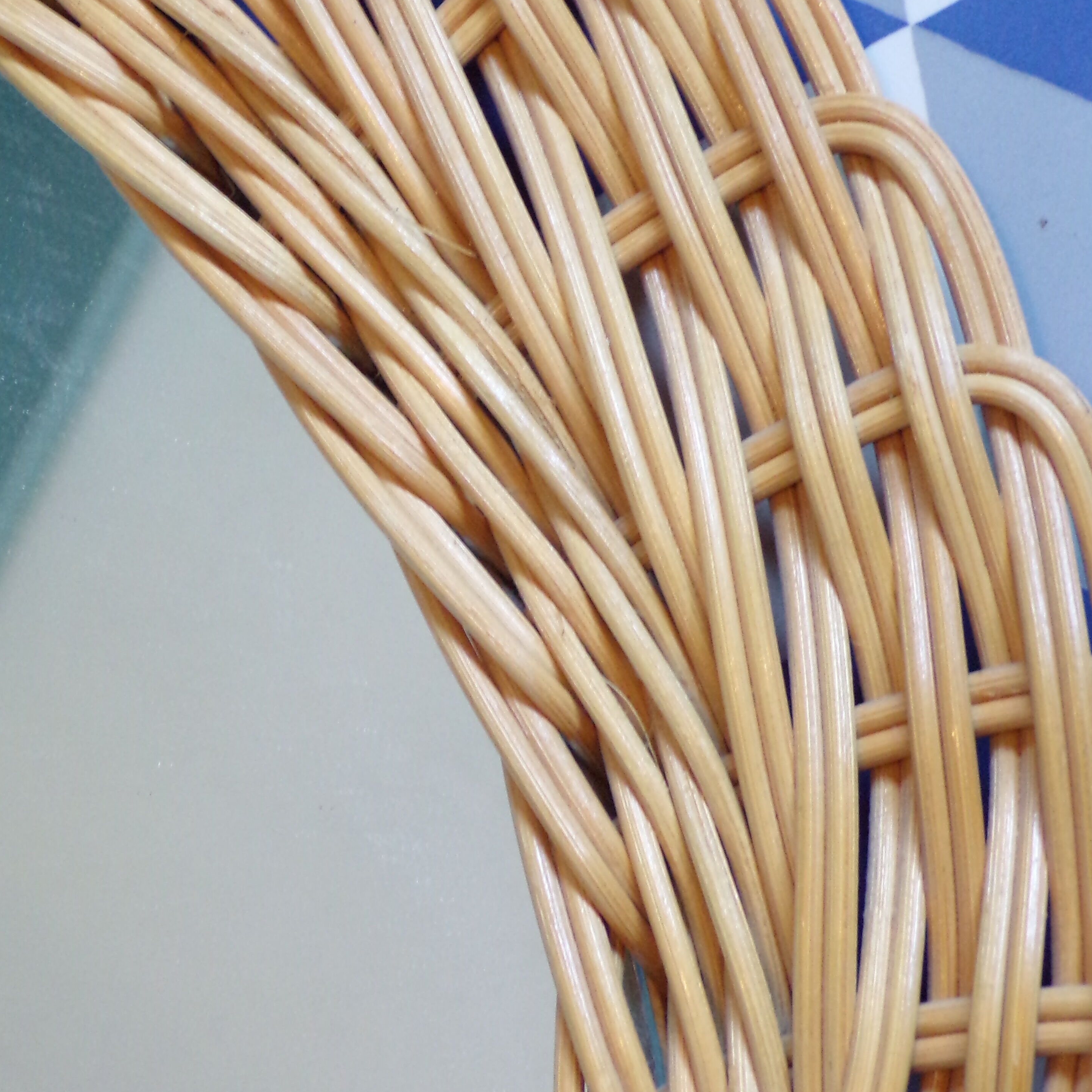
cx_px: 547
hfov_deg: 16.6
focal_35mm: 105
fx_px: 3747
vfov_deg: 16.6
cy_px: 428
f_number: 3.9
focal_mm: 13.3
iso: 400
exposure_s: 1/8
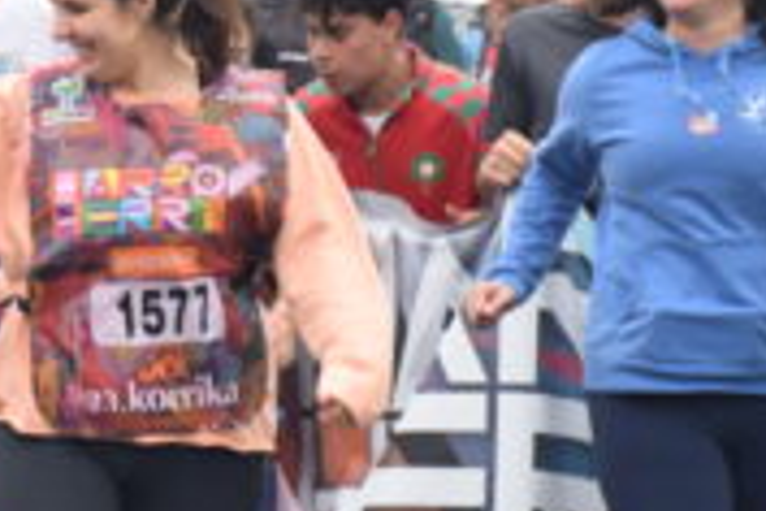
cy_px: 284
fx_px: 5596
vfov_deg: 5.2
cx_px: -134
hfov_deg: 7.8
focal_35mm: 263
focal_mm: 62
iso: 400
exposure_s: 1/160
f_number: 6.3
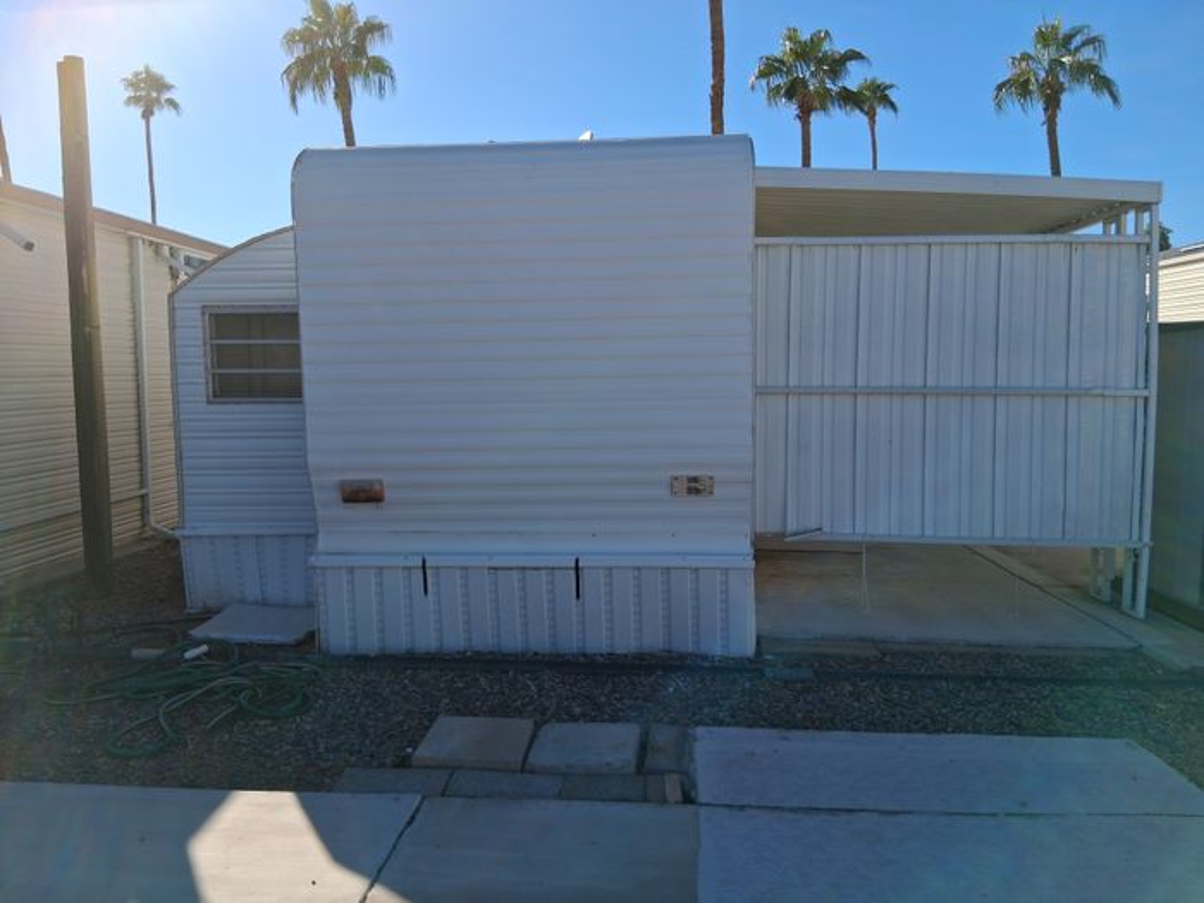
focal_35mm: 26
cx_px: 602
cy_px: 452
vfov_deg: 53.1
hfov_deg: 67.3
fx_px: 904
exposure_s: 1/881
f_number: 1.8
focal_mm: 3.98
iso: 25
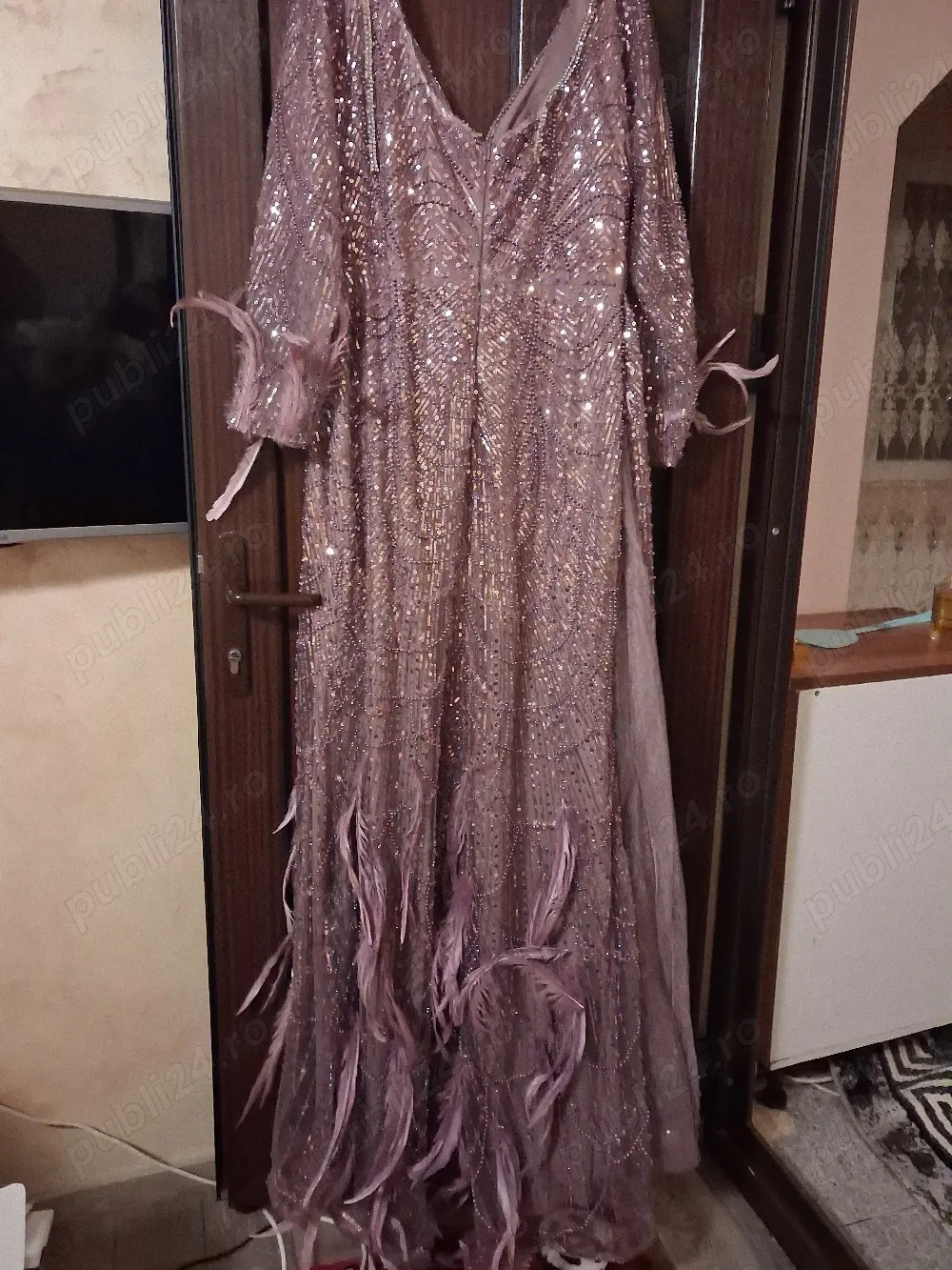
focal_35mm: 27
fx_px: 990
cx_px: 476
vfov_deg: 65.3
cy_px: 635
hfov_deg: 51.4
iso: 1000
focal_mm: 4
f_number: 1.8
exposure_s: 1/24
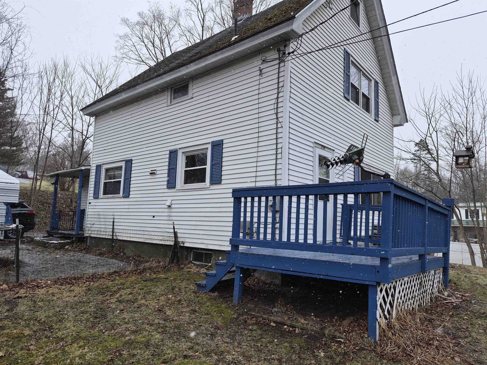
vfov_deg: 58.9
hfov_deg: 73.9
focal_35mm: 23
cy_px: 182
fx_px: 324
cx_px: 244
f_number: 1.8
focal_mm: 5.4
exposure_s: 1/682
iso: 25
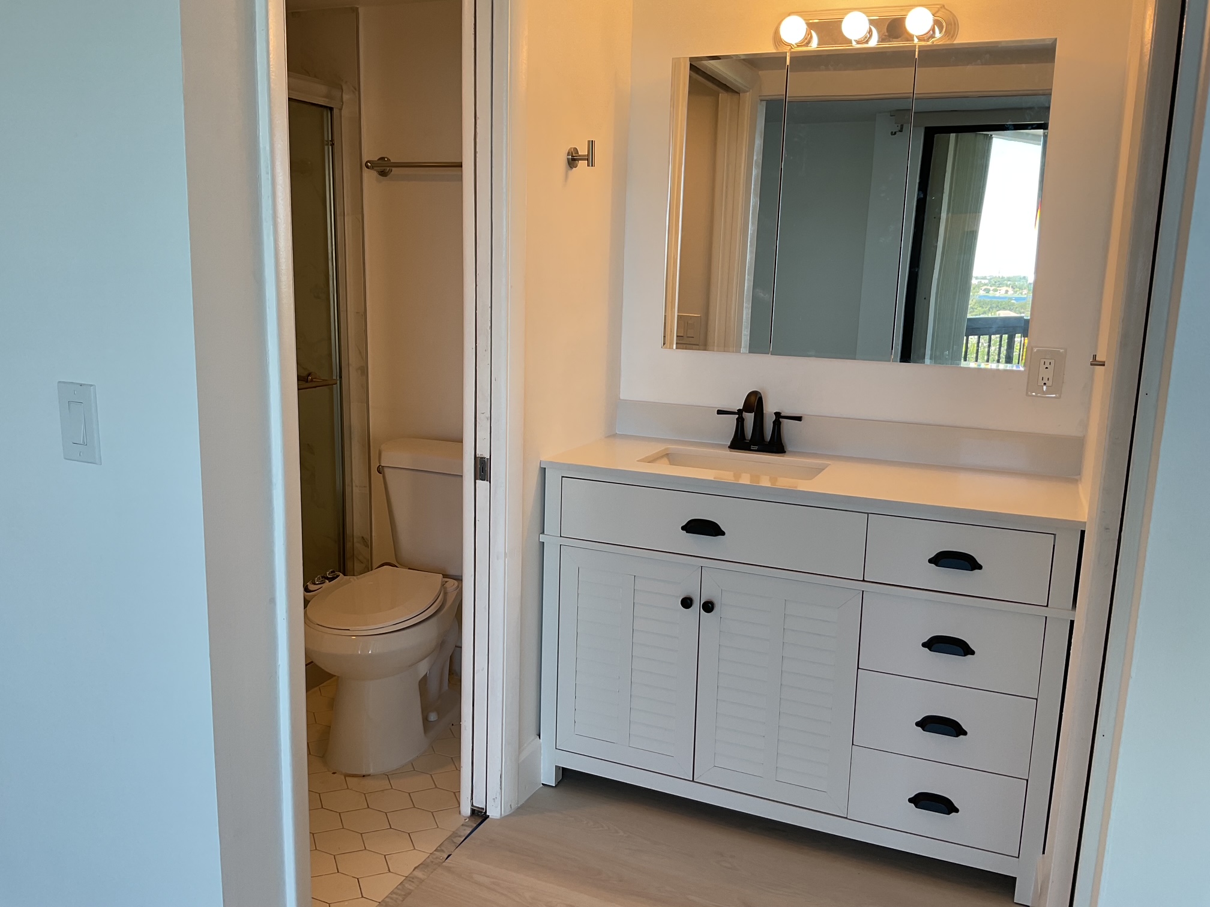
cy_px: 454
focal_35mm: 29
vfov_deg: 48.2
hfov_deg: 61.7
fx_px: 1014
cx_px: 605
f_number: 1.8
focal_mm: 3
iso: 20
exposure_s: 1/120
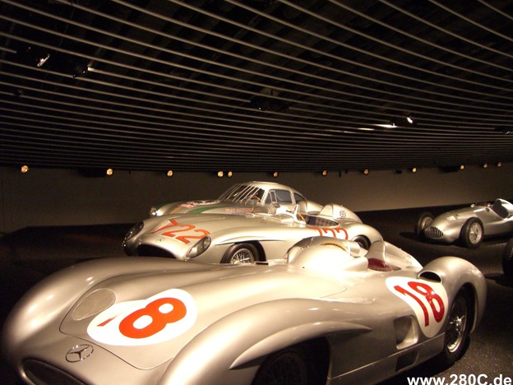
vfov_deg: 36.8
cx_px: 252
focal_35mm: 39
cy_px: 193
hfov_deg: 47.9
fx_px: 578
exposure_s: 1/60
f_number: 2.7
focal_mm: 6.2
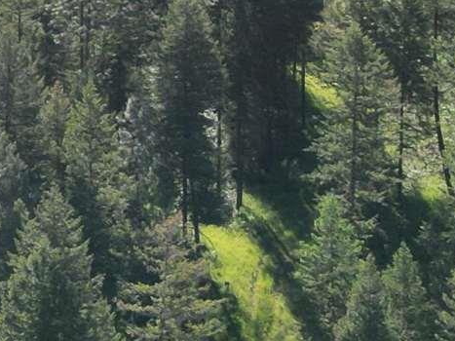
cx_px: -92
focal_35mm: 158
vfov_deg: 9.2
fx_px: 2076
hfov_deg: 12.2
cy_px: -141
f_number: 1.7
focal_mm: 6.72
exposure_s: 1/2500
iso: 110
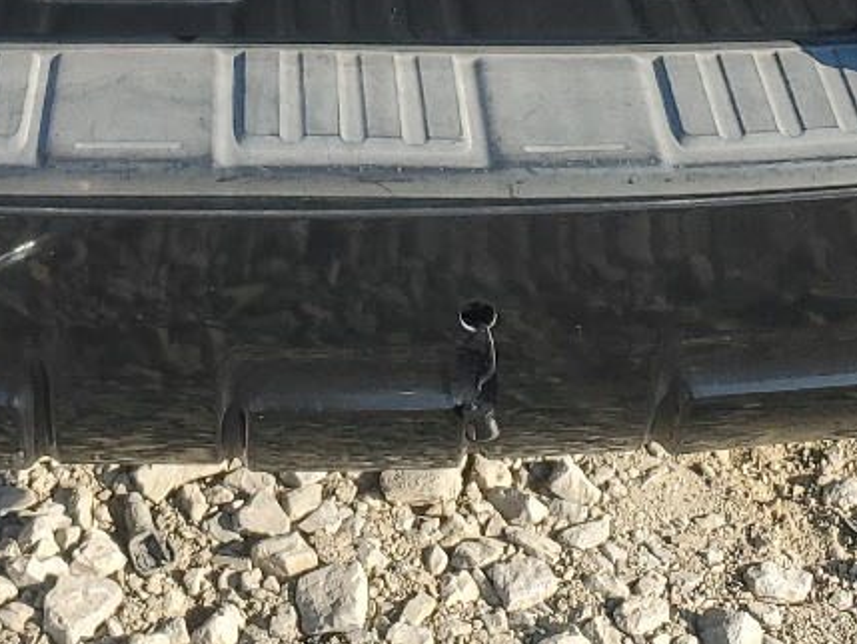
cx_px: 168
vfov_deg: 13.6
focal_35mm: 97
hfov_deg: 20.0
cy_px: -520
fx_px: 2402
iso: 50
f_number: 1.5
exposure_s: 1/1667
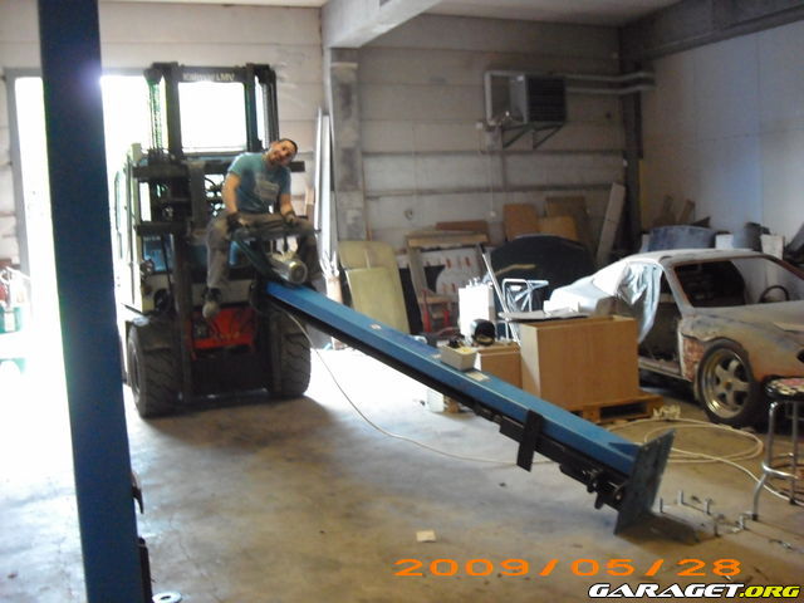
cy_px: 302
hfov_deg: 50.1
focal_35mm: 37
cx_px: 402
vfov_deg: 38.7
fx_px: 859
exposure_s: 1/40
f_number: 2.7
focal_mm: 6.2
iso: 800
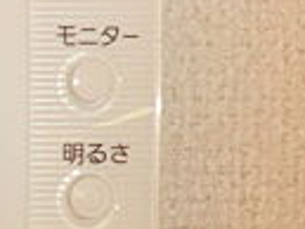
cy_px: 257
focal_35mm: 119
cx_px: -248
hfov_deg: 14.5
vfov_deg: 12.2
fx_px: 1049
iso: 125
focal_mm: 4.3
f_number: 3.2
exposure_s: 1/60
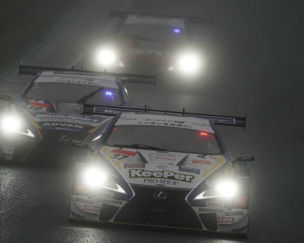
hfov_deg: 2.8
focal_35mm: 679
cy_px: 122
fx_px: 6111
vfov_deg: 2.3
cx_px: 122
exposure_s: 1/640
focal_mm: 600
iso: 800
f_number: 6.3
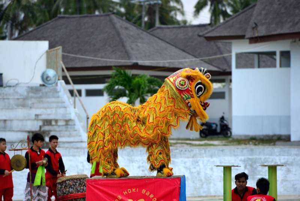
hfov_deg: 10.8
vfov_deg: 7.2
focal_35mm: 190
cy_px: 100
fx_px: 1584
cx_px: 150
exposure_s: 1/200
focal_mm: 190
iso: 100
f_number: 4.5
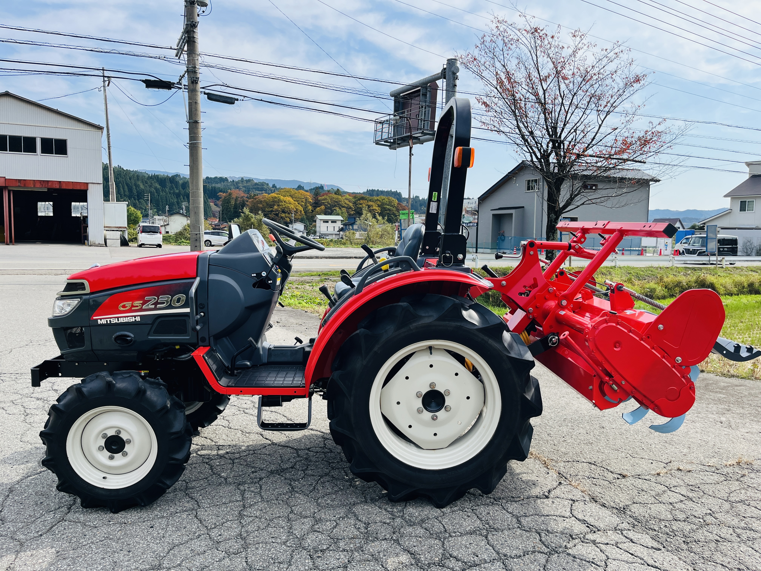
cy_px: 286
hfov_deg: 67.3
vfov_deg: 53.1
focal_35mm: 26
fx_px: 572
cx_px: 380
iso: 50
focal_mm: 5.1
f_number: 1.6
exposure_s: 1/2755
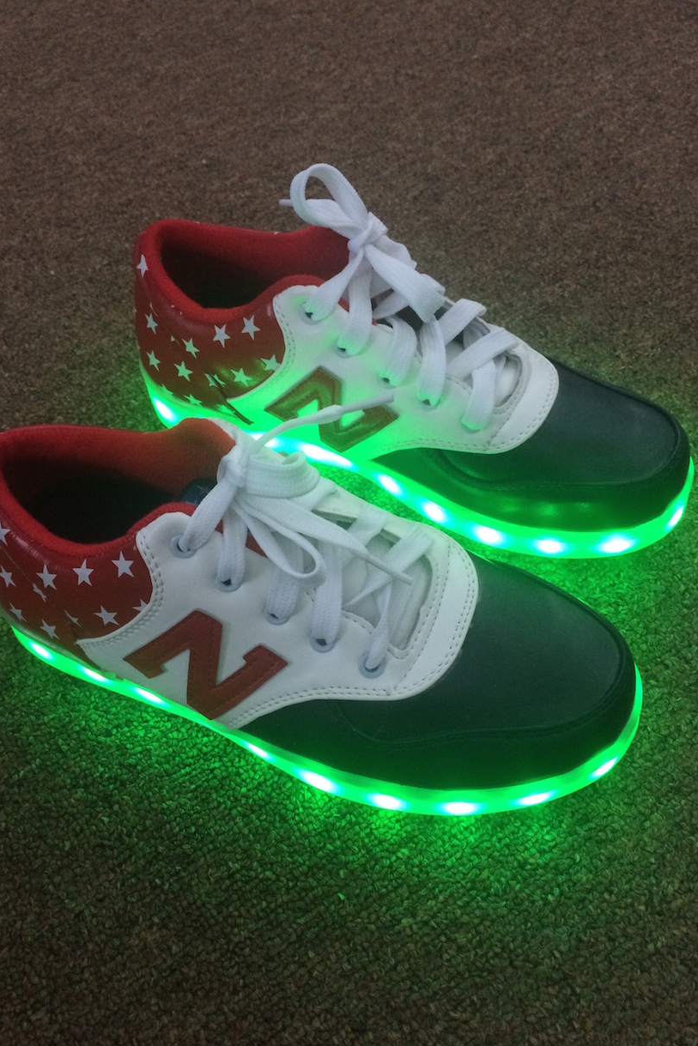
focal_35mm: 31
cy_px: 534
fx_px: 901
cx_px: 337
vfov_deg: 60.3
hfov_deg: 42.3
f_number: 2.2
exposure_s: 1/30
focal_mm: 4.15
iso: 200
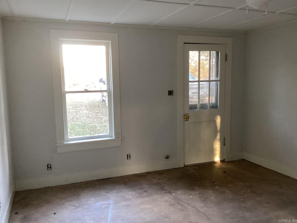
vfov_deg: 45.4
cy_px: 112
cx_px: 148
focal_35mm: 31
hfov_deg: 58.4
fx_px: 266
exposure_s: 1/60
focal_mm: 3.3
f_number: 2.4
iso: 320
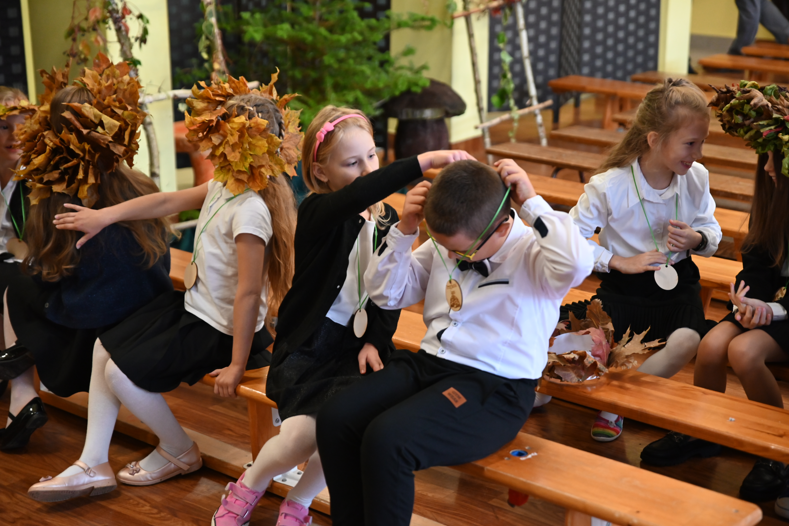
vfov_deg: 19.2
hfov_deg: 28.5
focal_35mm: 71
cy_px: 264
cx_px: 399
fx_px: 1556
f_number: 2.8
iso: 2200
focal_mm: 70
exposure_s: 1/125
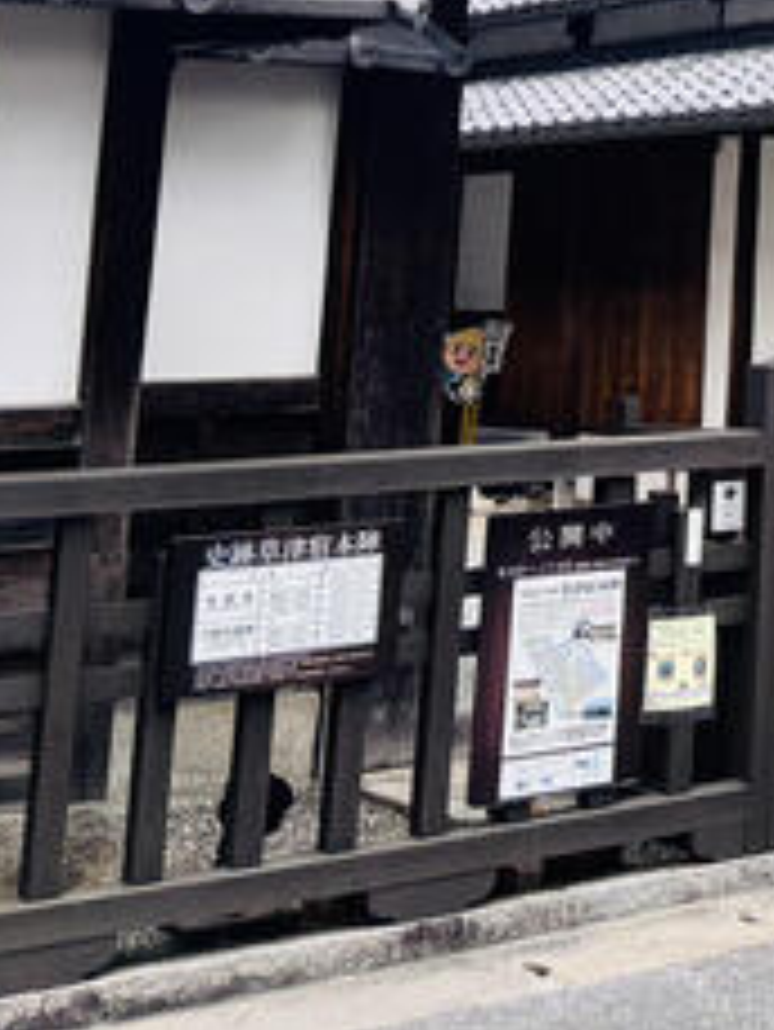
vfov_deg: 21.3
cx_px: 1454
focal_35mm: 85
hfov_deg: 14.8
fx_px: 2532
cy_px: -232
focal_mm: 6
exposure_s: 1/2639
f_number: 1.6
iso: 50
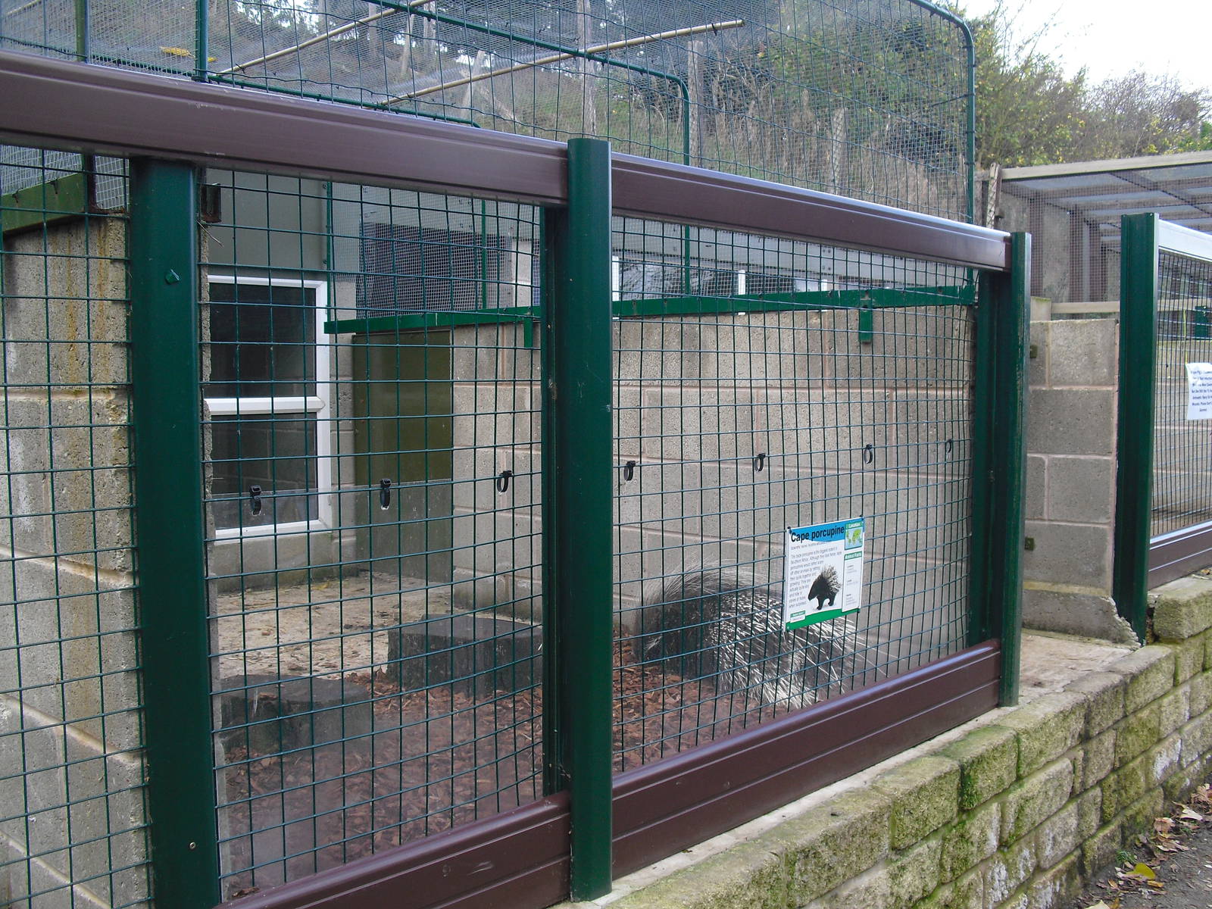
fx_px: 1260
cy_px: 454
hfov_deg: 51.4
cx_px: 606
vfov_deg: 39.7
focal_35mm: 36
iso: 100
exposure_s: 1/125
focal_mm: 6.3
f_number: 3.1
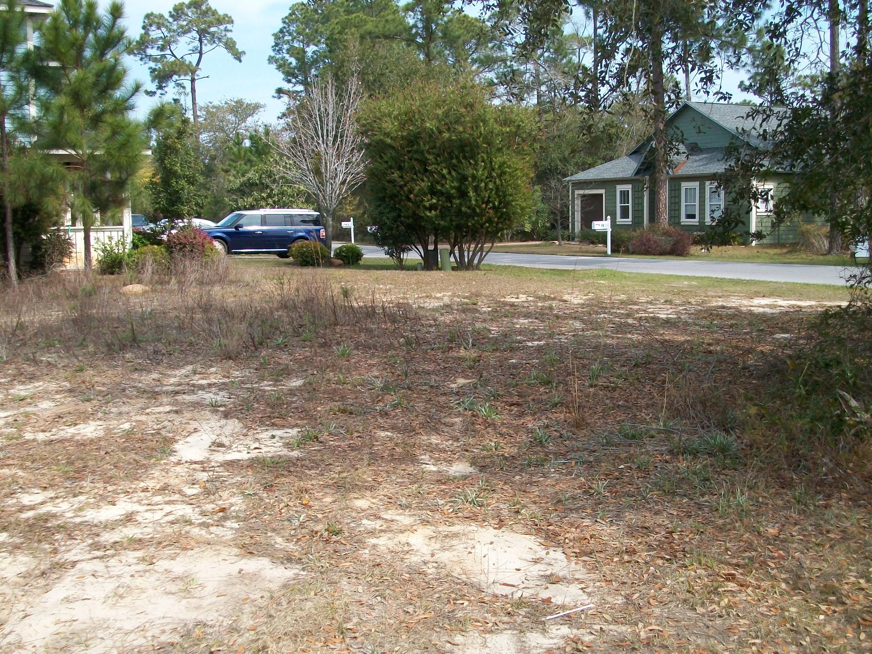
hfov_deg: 44.8
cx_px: 436
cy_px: 327
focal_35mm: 42
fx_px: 1058
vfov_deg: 34.3
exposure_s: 1/640
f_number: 3.2
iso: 80
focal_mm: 7.1
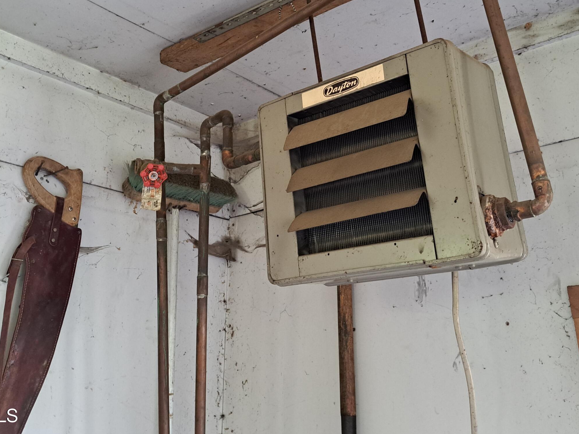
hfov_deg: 51.3
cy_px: 120
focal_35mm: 36
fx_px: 602
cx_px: 297
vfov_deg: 38.8
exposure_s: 1/60
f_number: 1.8
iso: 250
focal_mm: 5.23
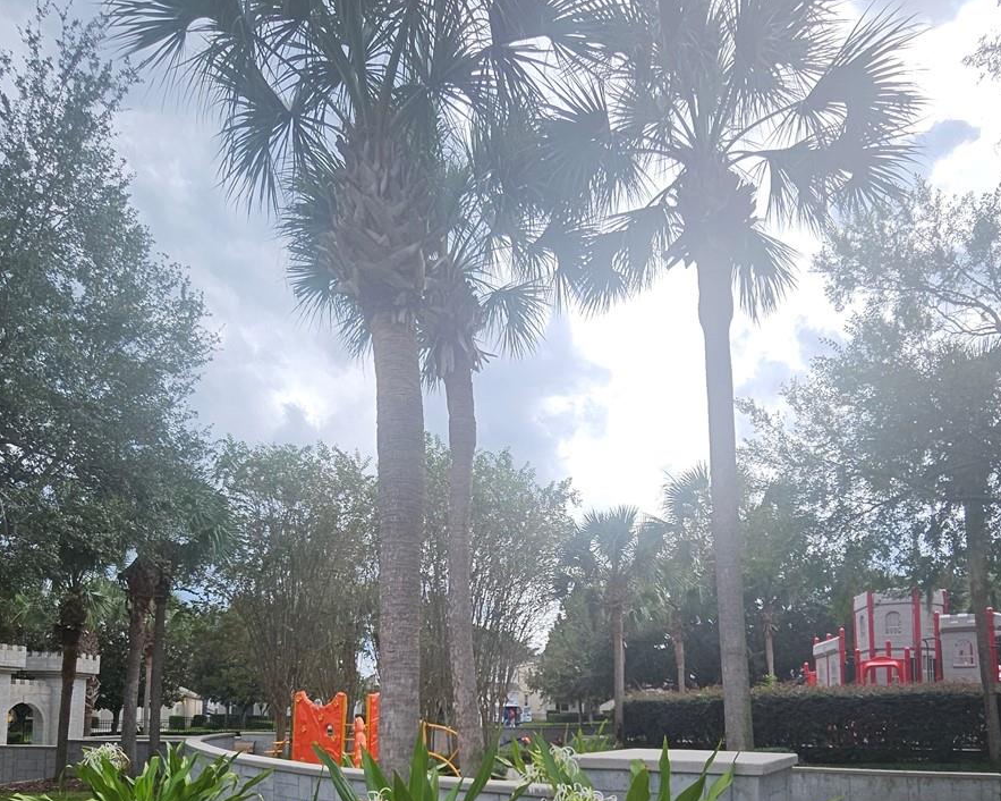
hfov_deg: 72.6
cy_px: 659
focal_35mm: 23
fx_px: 681
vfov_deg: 55.8
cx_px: 500
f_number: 2.2
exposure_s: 1/868
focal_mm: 1.7
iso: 32
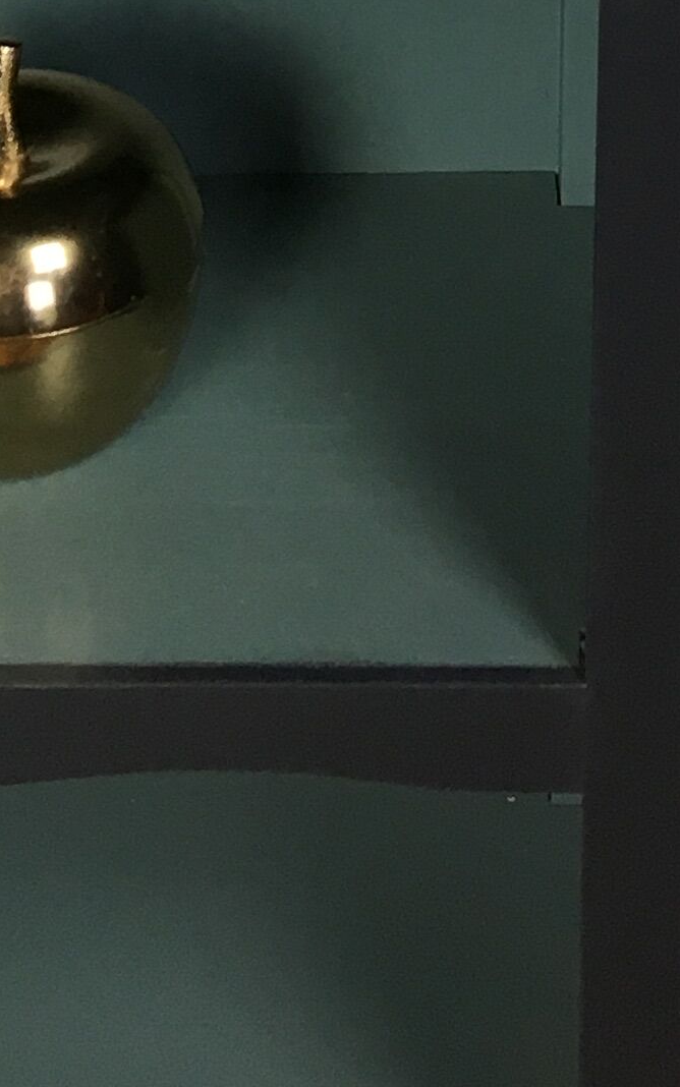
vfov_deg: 15.9
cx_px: 463
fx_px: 3438
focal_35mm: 116
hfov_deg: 11.3
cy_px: -704
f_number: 2.2
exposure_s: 1/33
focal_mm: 4.15
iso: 40
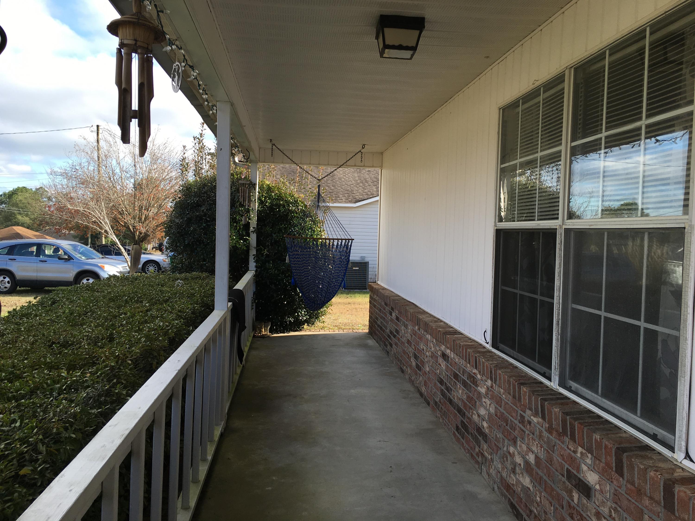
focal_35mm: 29
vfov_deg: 48.2
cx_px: 348
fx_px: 582
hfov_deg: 61.7
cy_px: 260
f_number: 2.2
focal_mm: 4.15
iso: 25
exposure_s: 1/447
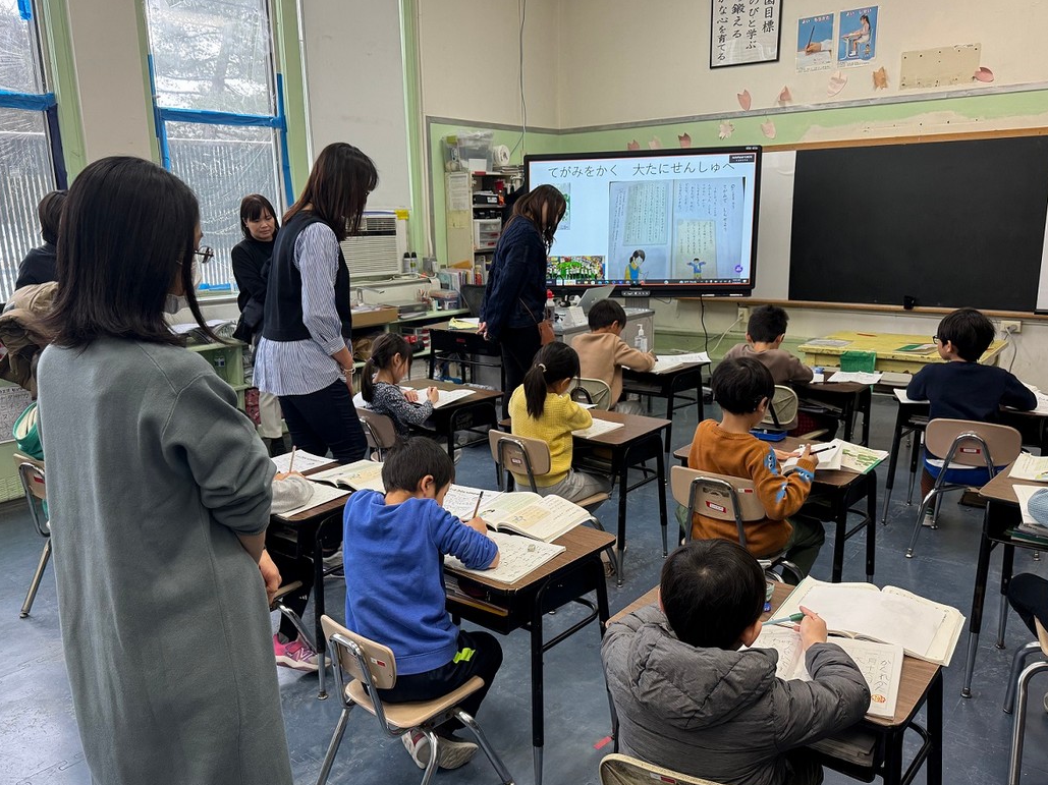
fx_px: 847
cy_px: 403
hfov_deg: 63.5
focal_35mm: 28
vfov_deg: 49.7
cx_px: 509
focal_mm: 6.86
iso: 125
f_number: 1.78
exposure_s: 1/120
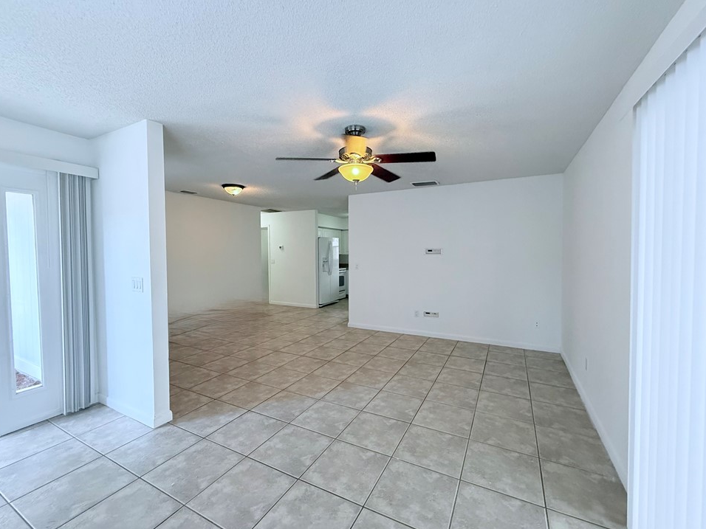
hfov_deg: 98.2
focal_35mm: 15
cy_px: 259
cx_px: 357
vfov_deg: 81.7
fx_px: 306
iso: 640
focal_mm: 2.22
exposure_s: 1/120
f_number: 2.2
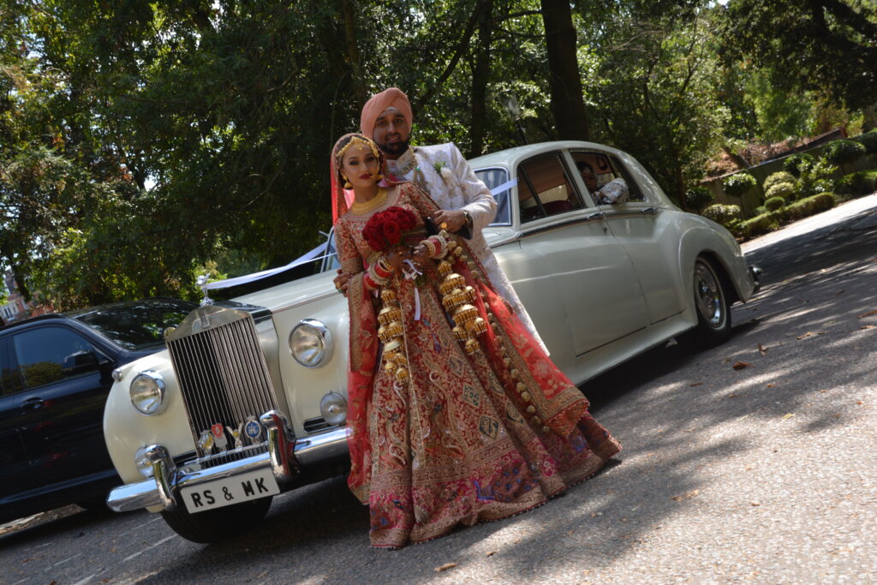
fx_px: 1279
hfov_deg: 37.8
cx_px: 438
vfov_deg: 25.8
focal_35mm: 52
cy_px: 292
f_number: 7.1
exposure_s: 1/200
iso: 100
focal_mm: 35
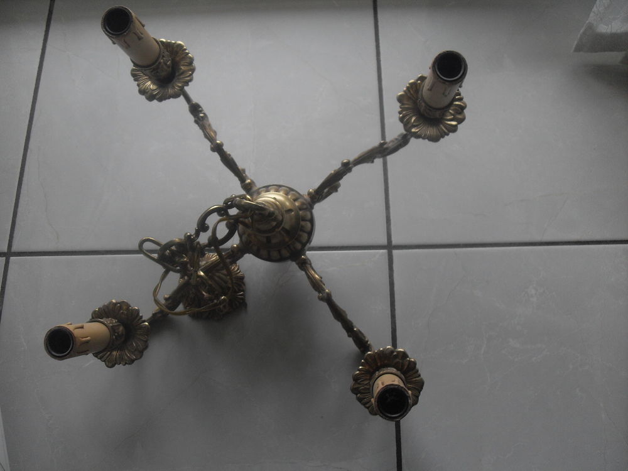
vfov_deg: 38.7
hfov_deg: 50.1
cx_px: 314
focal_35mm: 37
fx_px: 671
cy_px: 236
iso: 100
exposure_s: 1/60
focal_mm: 6.3
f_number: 2.8
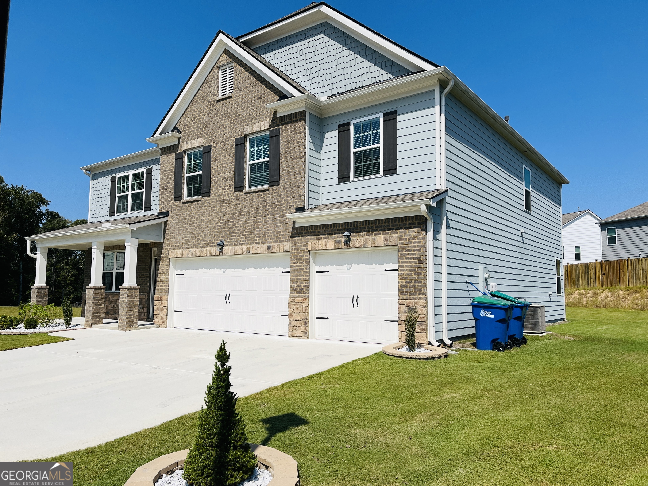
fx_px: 487
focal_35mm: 26
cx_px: 324
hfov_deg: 67.3
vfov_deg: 53.1
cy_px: 243
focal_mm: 5.1
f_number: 1.6
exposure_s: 1/7874
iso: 50
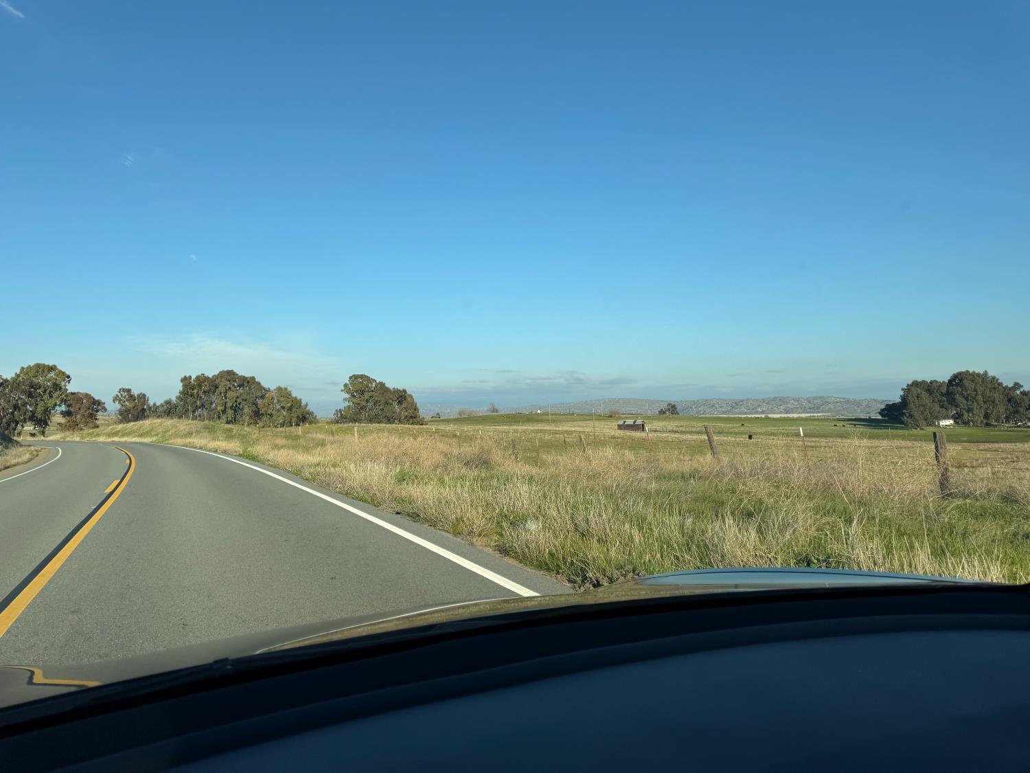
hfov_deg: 71.6
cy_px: 386
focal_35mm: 24
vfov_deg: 56.8
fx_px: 714
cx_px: 515
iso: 80
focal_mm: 6.76
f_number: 1.78
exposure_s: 1/3247
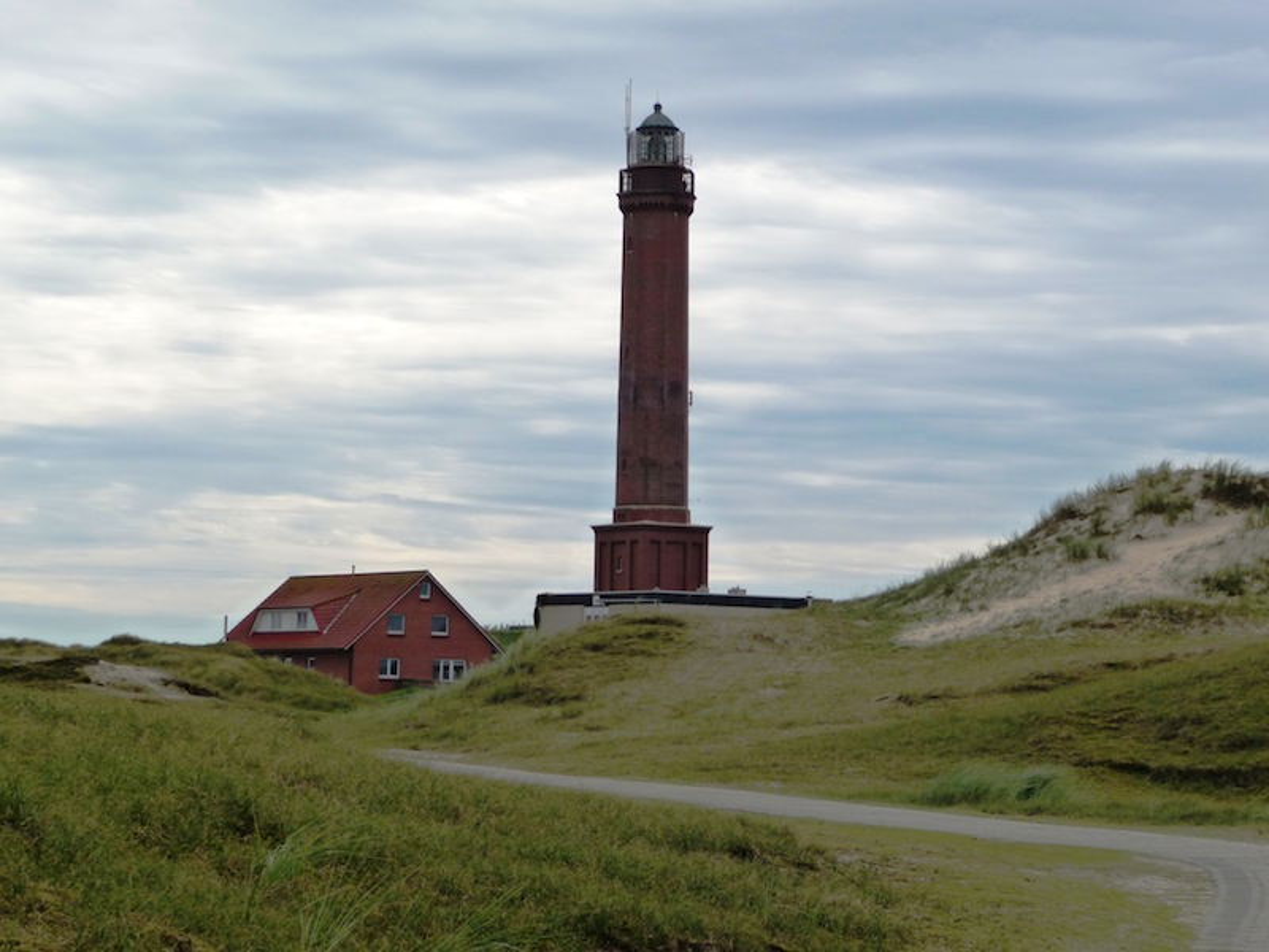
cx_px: 634
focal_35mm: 96
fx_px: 3519
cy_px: 476
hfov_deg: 20.4
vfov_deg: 15.4
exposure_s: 1/640
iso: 160
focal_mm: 16.3
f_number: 4.7
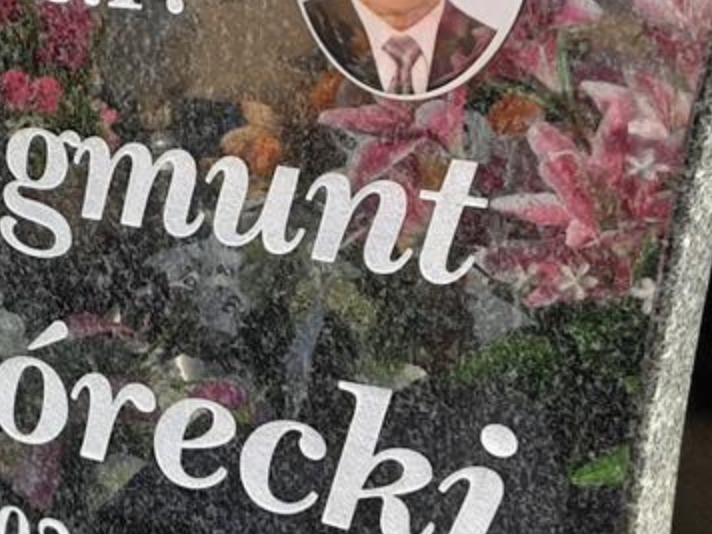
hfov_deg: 24.5
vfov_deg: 19.1
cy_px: 326
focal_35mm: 77
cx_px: 43
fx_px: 1584
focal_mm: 2.9
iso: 40
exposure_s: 1/278
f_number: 1.9
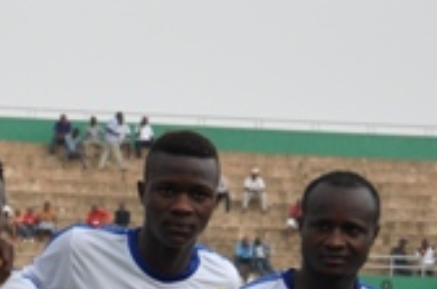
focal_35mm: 333
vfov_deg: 4.1
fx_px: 4031
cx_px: -121
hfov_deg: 6.2
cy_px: 411
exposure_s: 1/160
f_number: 6.3
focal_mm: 52
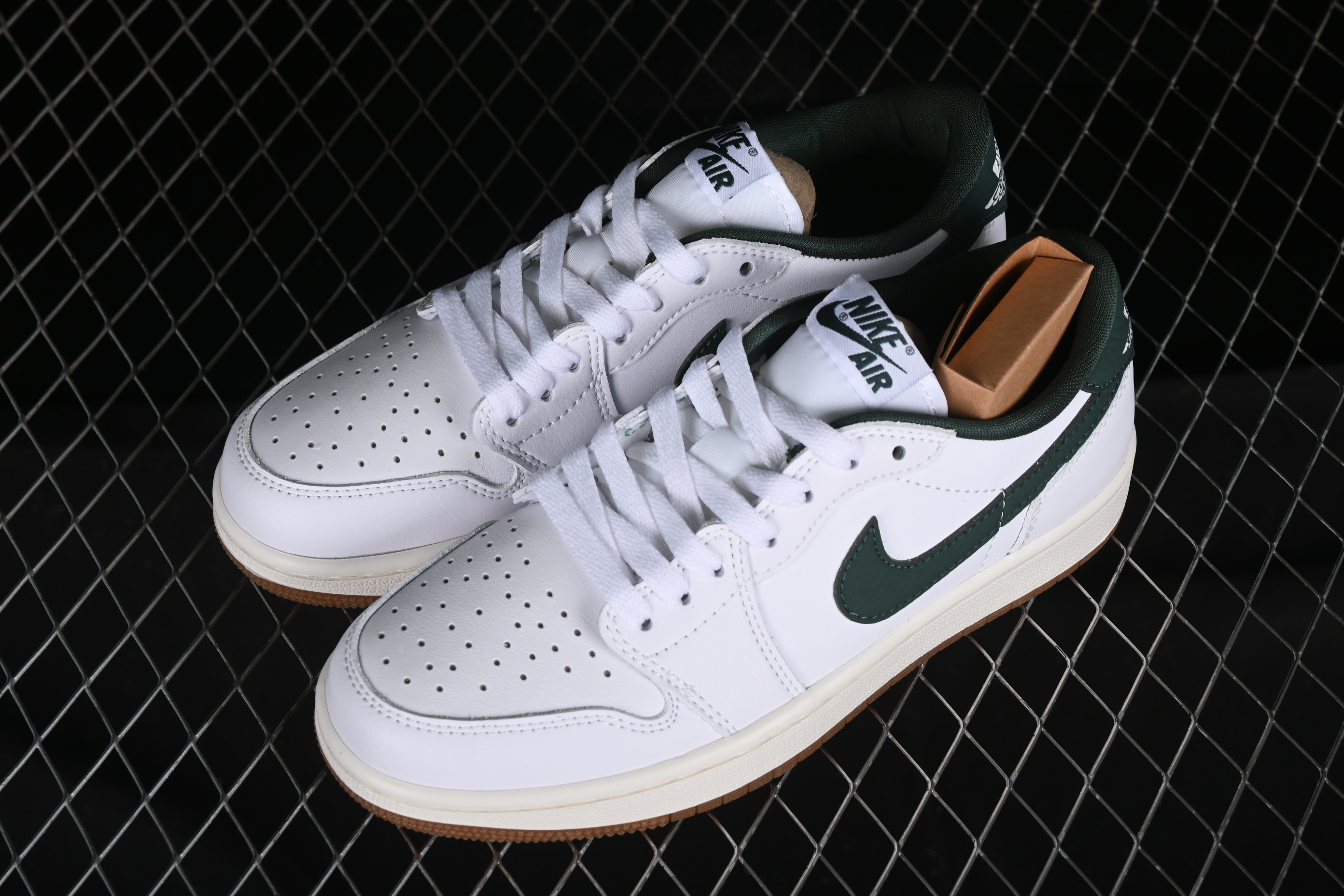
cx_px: 672
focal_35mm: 70
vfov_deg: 19.3
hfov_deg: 28.6
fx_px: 2632
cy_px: 448
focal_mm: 47
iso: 125
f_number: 7.1
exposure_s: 1/160
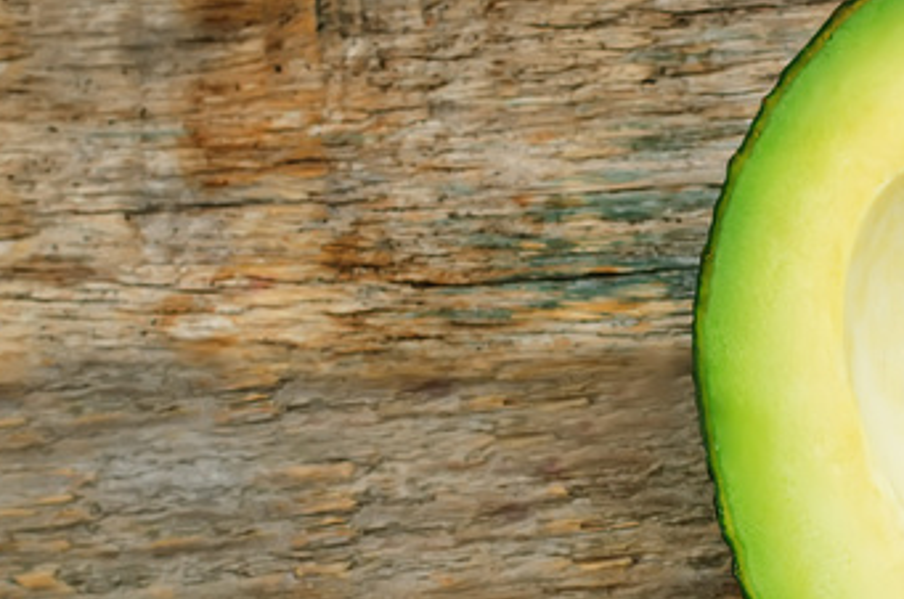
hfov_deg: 10.9
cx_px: 897
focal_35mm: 187
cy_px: 419
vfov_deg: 7.3
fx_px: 4687
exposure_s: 1/8
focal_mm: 50
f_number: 7.1
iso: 100
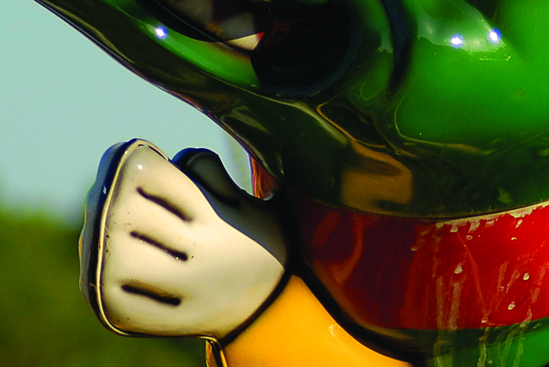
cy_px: 139
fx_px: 11207
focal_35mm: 734
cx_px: 972
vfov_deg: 1.9
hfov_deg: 2.8
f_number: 2.8
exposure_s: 1/1000
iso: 100
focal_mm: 122
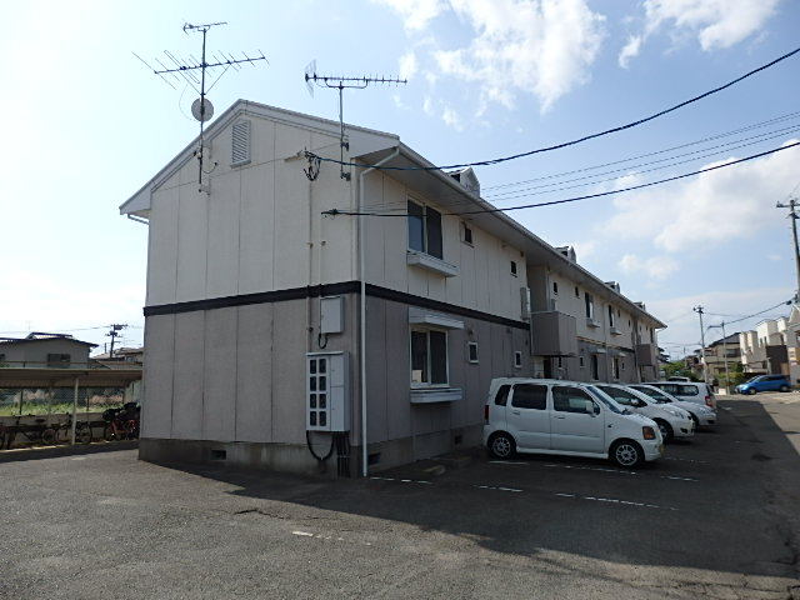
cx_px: 400
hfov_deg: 69.4
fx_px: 578
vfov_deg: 54.9
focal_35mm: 25
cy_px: 300
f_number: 8.7
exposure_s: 1/320
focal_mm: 4.5
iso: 125
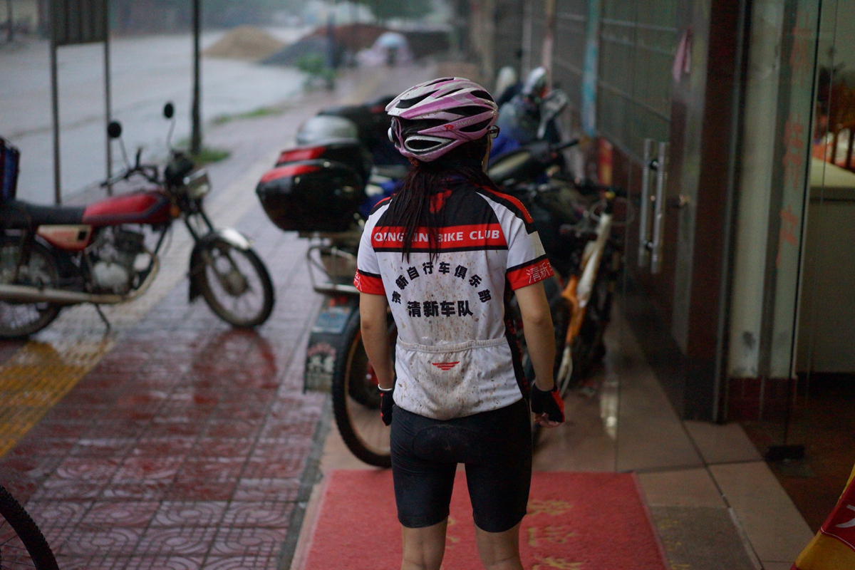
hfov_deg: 36.2
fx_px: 1306
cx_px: 428
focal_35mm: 55
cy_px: 285
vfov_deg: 24.6
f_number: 1.8
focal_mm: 55
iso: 6400
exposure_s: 1/640
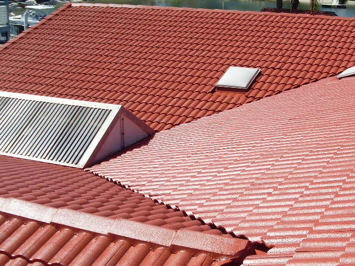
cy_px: 119
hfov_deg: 30.6
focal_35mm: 62
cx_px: 269
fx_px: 636
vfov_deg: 23.6
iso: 80
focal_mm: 6.3
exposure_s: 1/350
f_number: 7.7
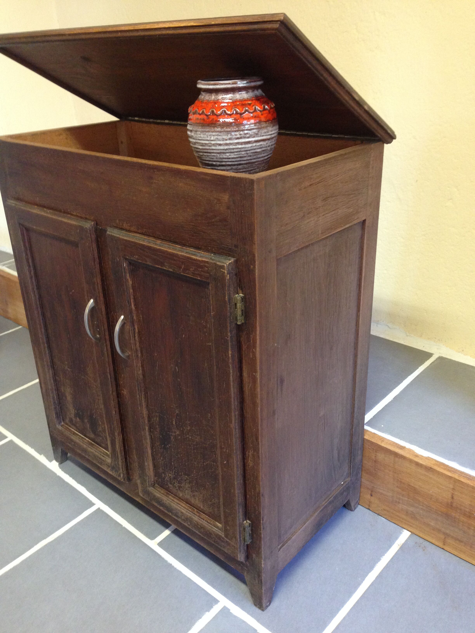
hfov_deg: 42.9
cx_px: 238
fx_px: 604
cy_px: 316
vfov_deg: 55.4
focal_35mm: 33
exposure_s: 1/20
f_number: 2.4
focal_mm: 4.12
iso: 200
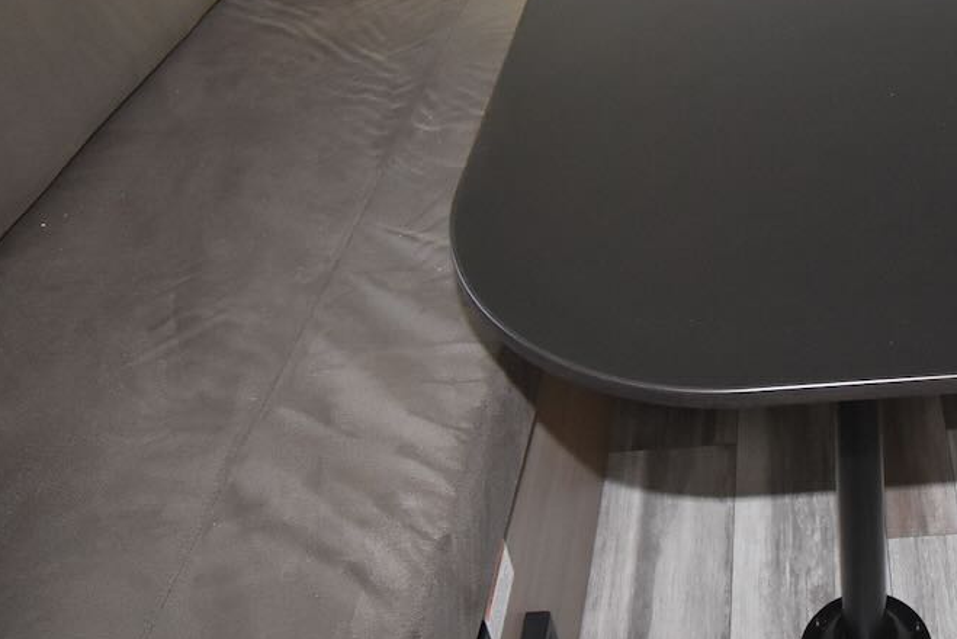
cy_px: 135
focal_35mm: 41
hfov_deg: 42.9
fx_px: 1090
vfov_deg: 31.9
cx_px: 881
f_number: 4.5
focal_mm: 10
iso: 1800
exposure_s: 1/60
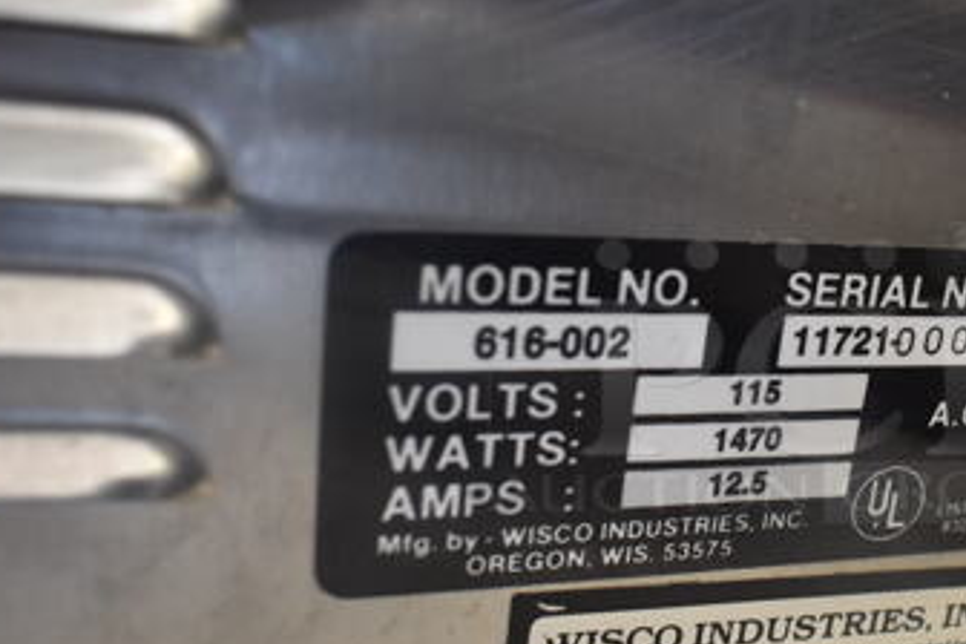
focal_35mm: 49
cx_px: 791
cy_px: 371
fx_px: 1315
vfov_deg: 27.5
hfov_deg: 38.6
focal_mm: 18
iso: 800
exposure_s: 1/60
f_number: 5
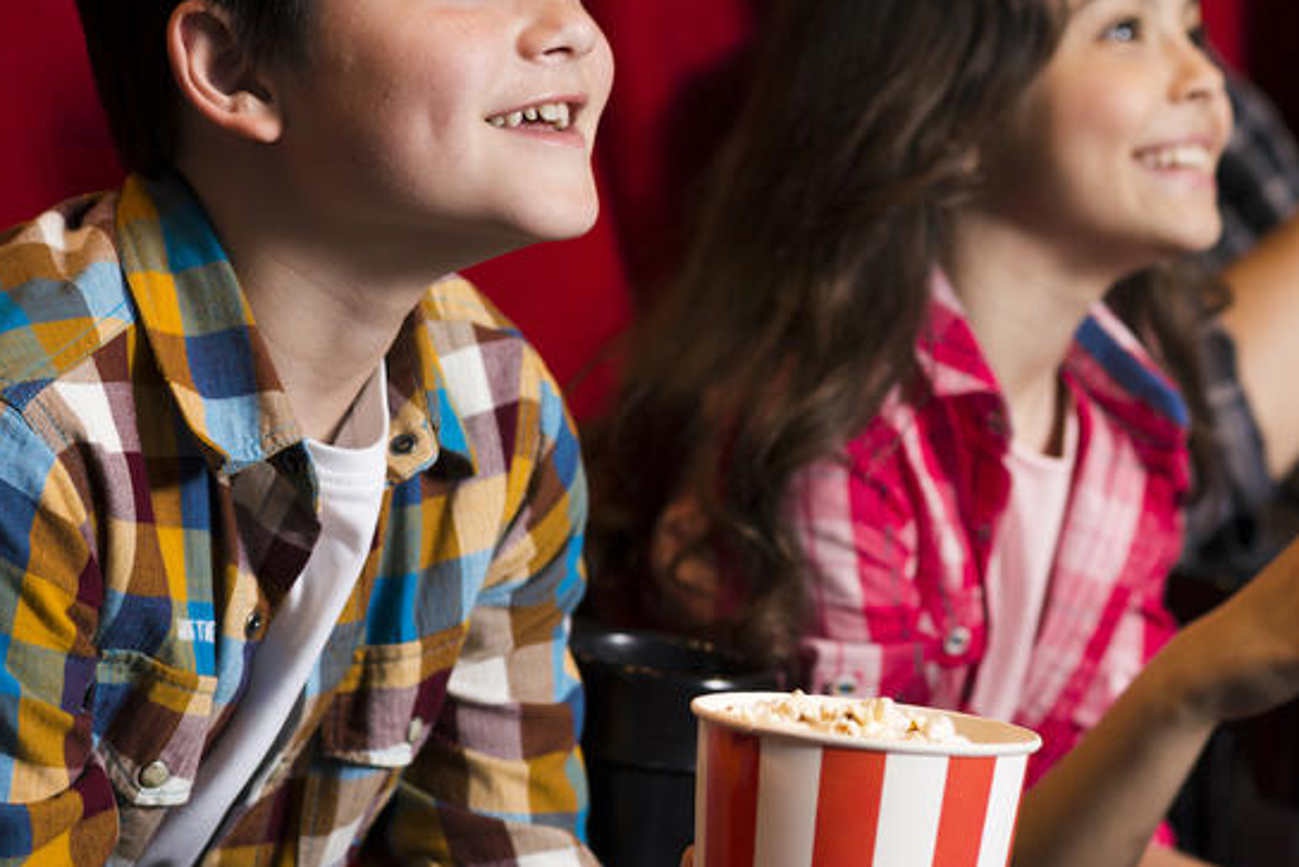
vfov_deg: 9.3
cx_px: 881
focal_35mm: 147
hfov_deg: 13.9
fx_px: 5305
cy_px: 381
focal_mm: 85
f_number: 4
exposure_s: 1/160
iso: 500
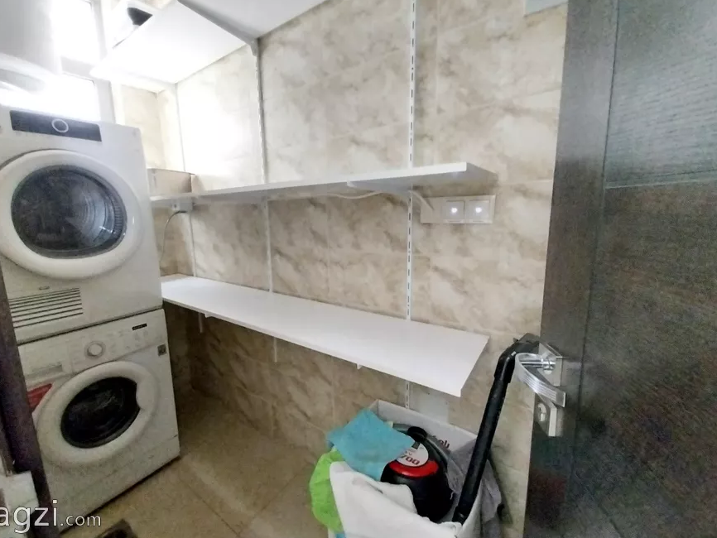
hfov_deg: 101.9
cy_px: 261
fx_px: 290
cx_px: 339
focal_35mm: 14
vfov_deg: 85.7
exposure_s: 1/14
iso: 640
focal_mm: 1.3
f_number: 2.2
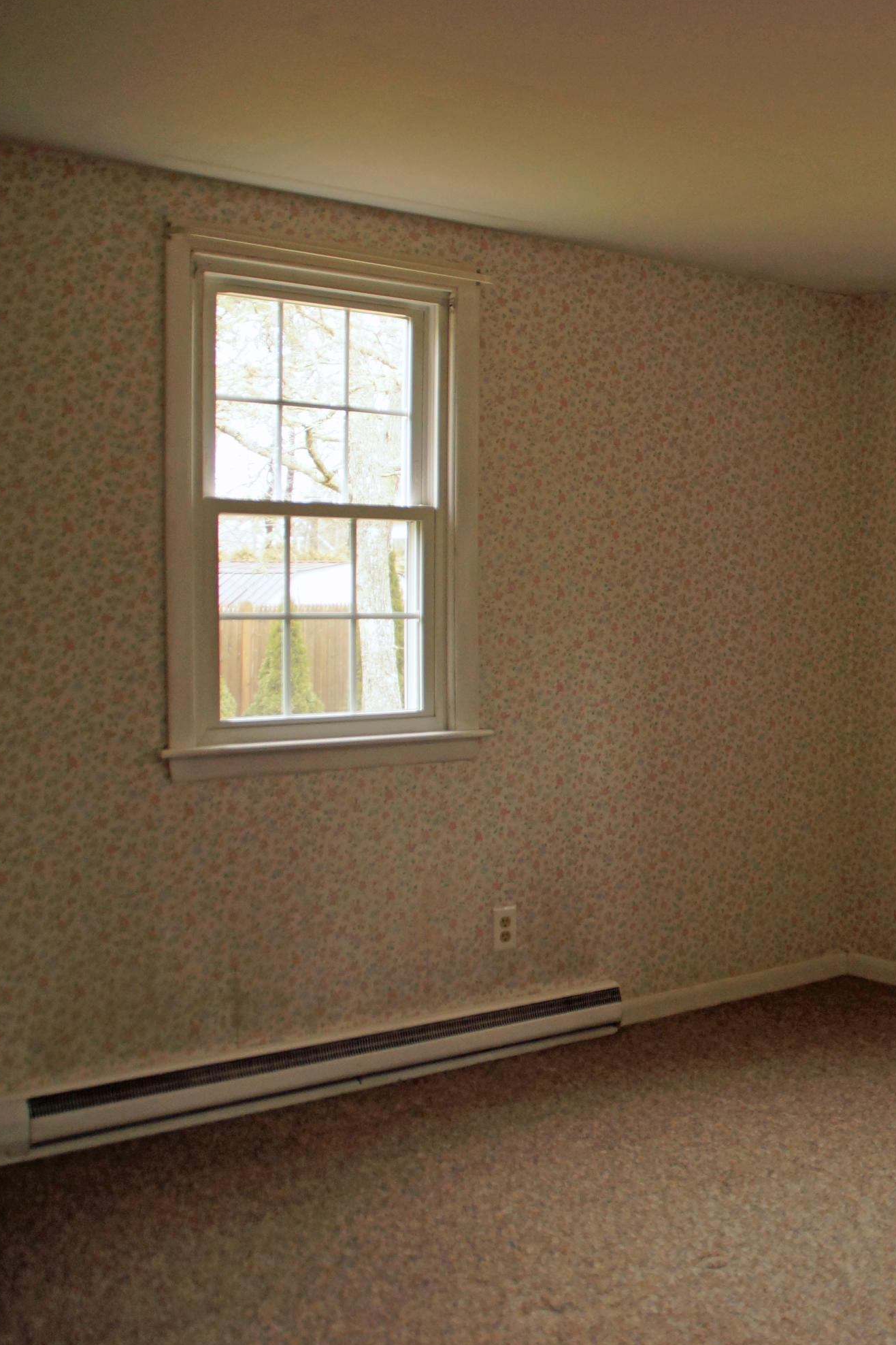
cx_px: 913
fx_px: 1531
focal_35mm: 41
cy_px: 672
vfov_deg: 47.4
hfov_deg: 30.2
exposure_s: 1/40
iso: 400
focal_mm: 18
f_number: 3.5
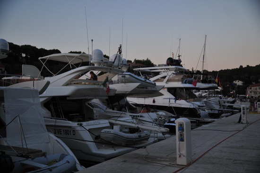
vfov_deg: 35.4
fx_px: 270
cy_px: 86
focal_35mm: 38
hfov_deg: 51.3
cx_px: 130
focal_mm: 25
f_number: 2.8
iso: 400
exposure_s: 1/800
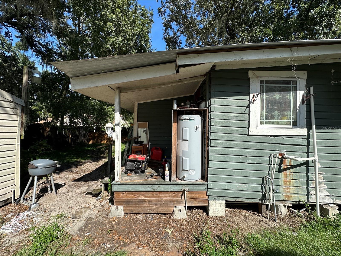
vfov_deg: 85.7
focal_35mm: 14
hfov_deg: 102.1
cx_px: 170
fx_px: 138
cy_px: 128
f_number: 2.2
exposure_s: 1/1435
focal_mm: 2.22
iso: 50
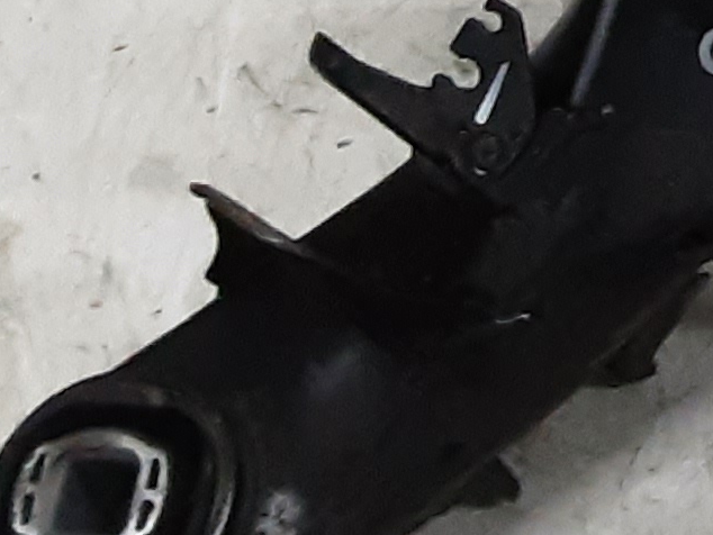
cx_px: 1633
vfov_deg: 10.0
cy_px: -508
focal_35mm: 139
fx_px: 2864
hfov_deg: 11.9
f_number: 1.9
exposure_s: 1/50
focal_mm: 2.91
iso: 200
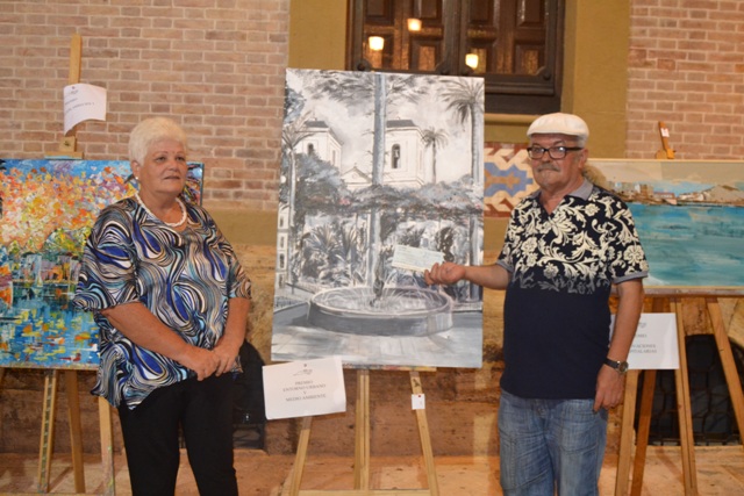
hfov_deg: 53.1
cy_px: 248
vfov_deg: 36.9
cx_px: 372
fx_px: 744
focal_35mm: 36
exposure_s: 1/60
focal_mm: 24
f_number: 3.8
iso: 2200
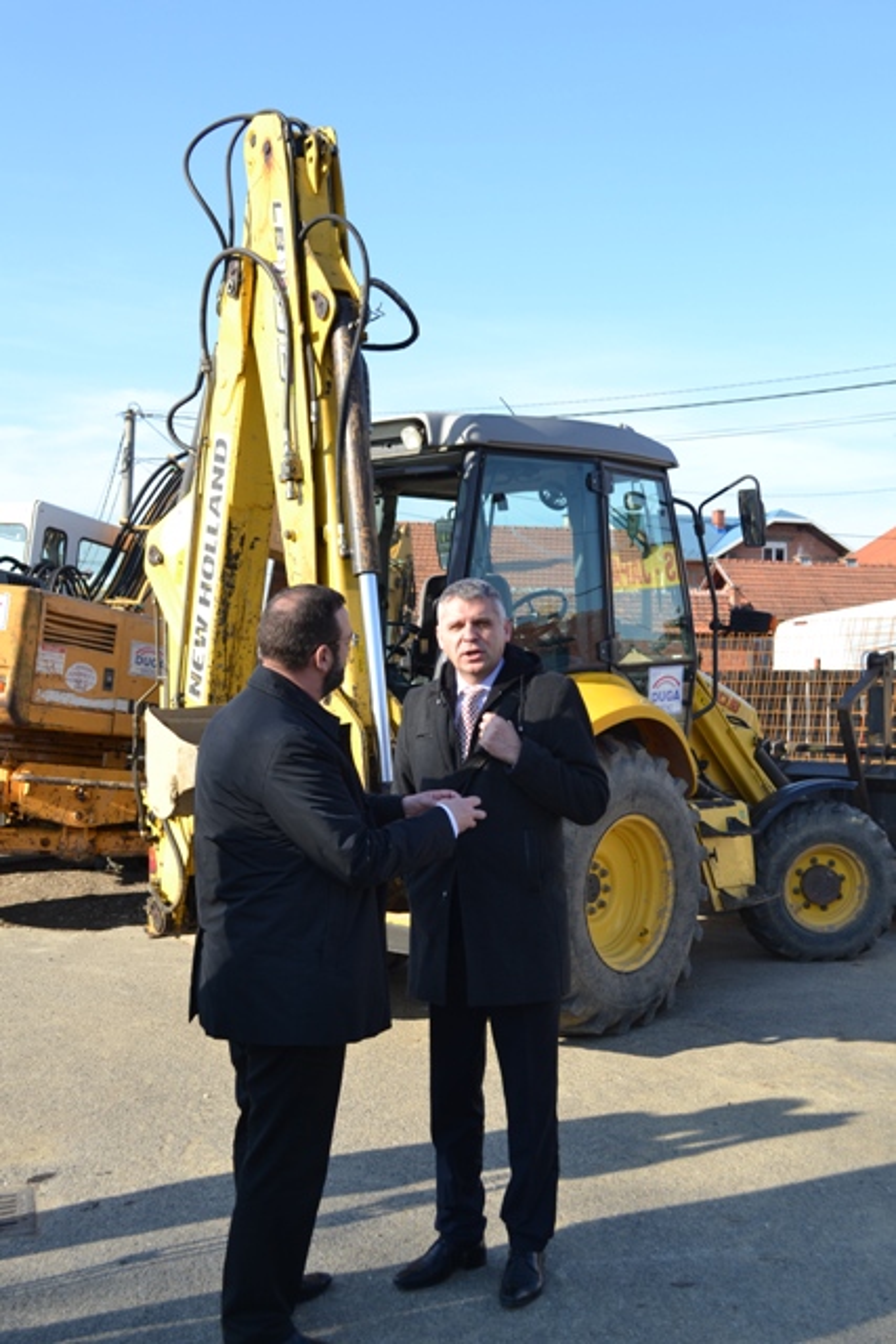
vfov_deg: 49.5
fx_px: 1455
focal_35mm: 39
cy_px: 672
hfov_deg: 34.2
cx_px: 448
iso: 100
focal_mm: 26
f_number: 6.3
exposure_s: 1/160
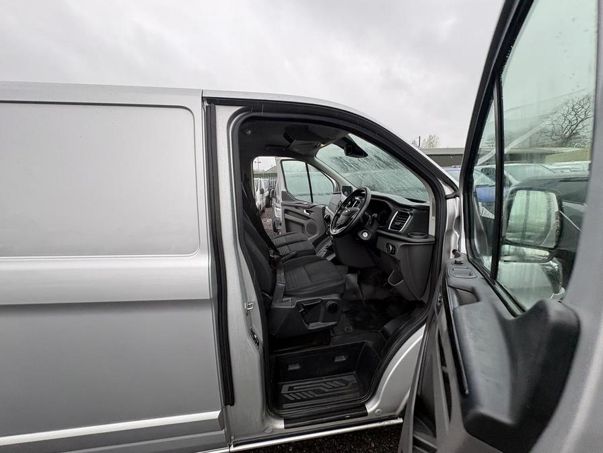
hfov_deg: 102.1
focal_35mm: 14
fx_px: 244
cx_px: 302
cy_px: 226
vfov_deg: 85.7
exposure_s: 1/99
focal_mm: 2.22
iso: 40
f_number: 2.2
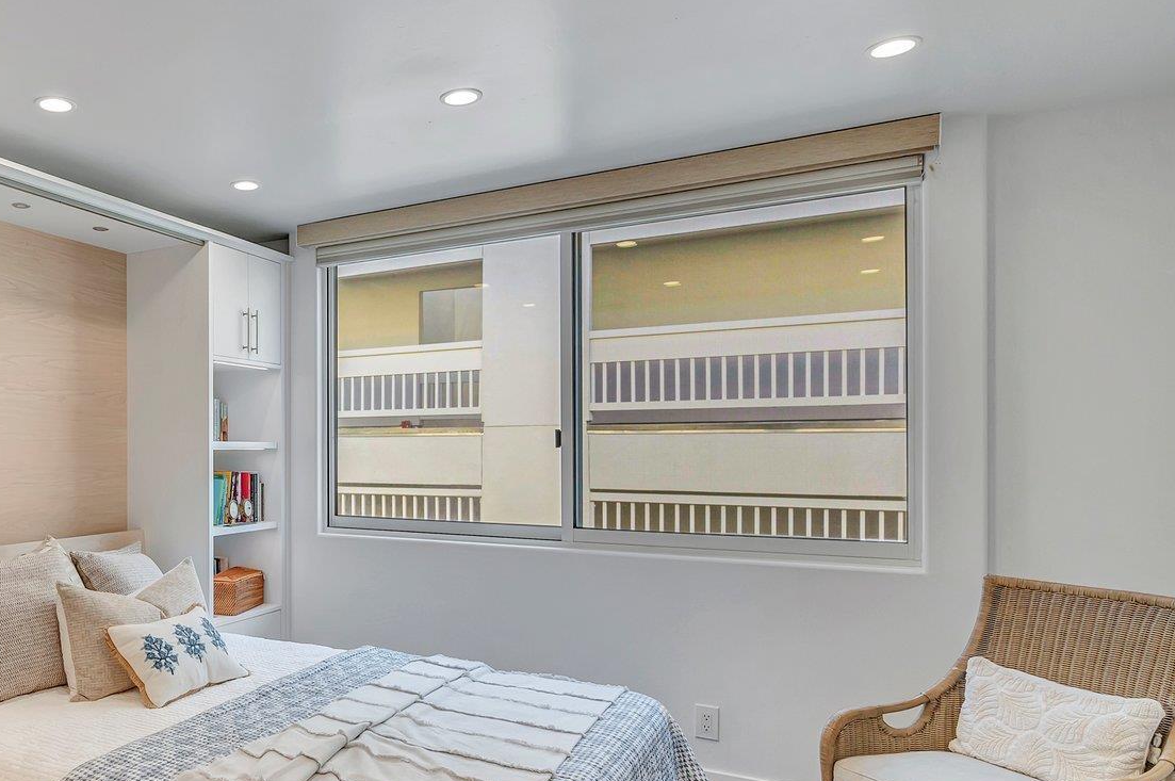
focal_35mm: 26
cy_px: 463
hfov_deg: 64.3
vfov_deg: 49.2
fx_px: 848
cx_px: 263
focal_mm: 14
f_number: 8
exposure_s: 1/60
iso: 400
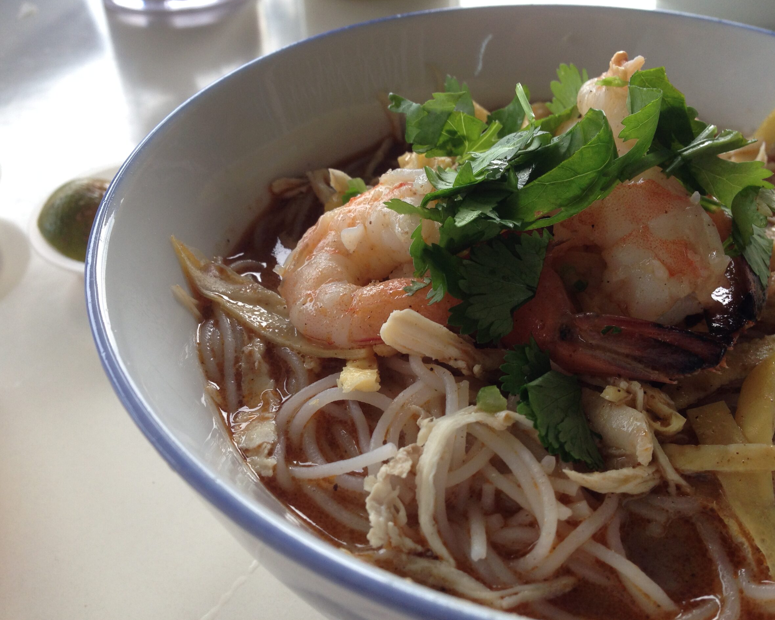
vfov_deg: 42.2
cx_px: 405
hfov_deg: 51.5
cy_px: 308
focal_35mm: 35
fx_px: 803
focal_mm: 4.12
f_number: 2.4
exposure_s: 1/120
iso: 80
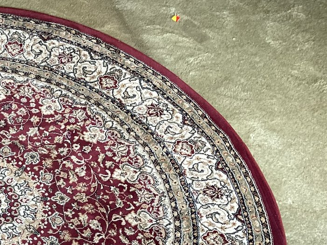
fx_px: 633
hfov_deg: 27.1
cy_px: 256
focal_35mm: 67
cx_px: -13
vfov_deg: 21.0
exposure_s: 1/50
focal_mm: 3.3
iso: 100
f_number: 2.4
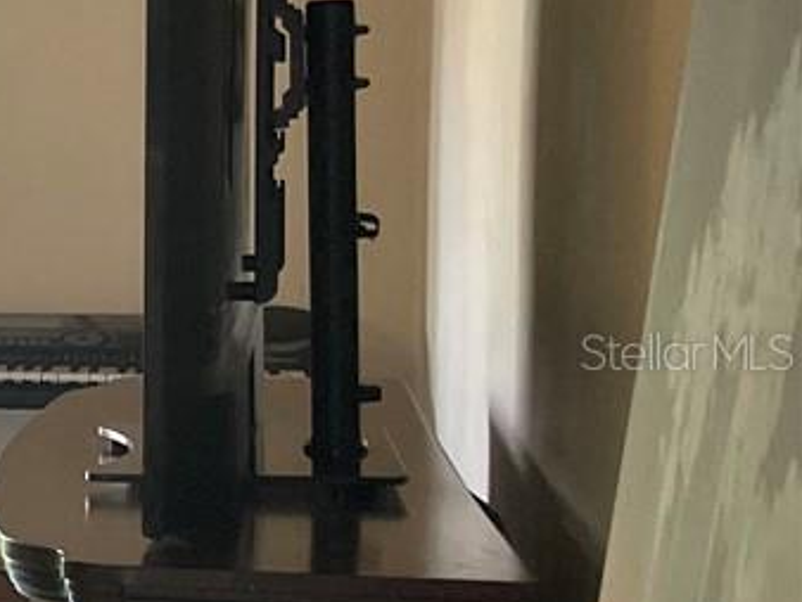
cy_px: 351
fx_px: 2852
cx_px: -1094
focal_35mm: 123
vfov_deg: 12.1
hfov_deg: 12.6
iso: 80
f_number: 1.6
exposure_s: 1/120
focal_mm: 4.2
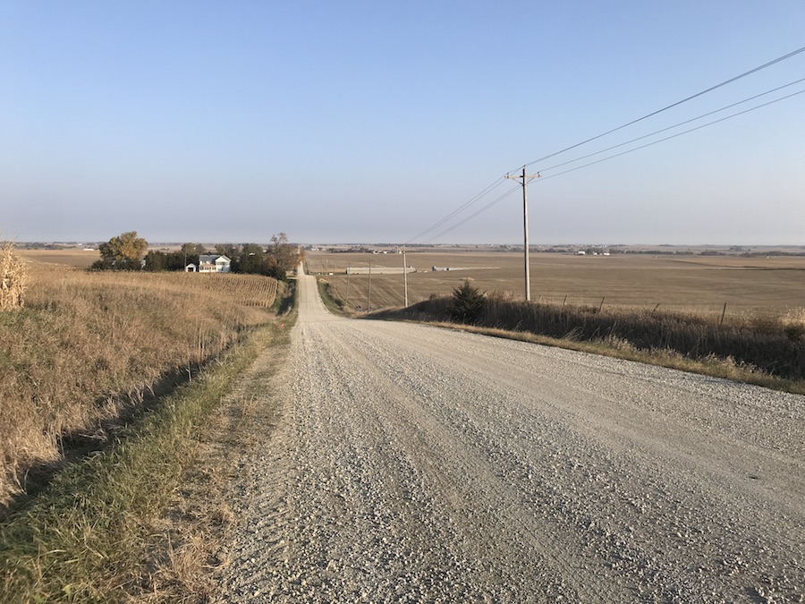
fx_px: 651
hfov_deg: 63.4
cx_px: 402
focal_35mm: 28
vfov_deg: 49.7
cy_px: 302
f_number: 1.8
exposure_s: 1/1742
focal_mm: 3.99
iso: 20
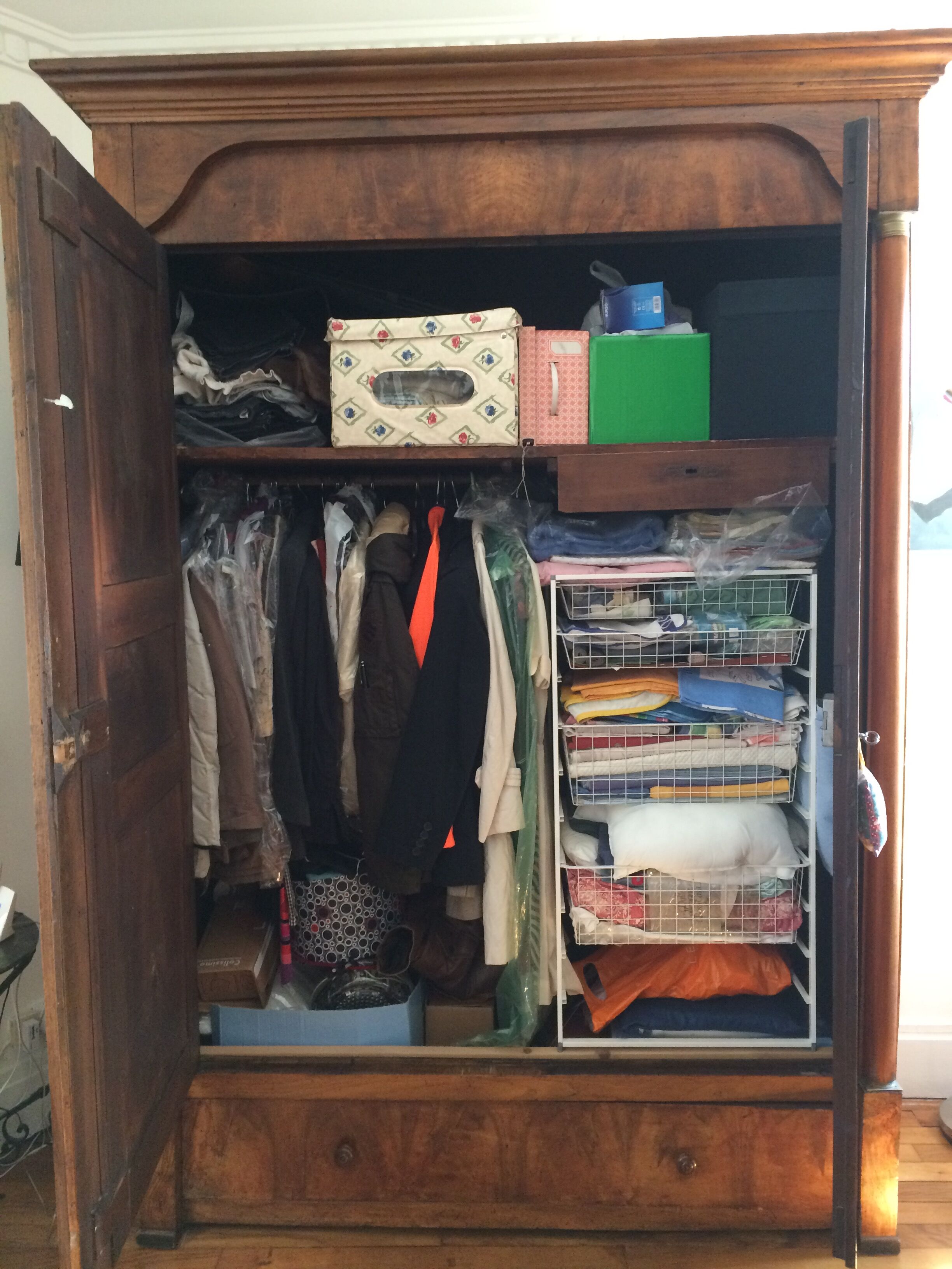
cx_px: 476
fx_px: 1063
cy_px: 634
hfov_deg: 48.2
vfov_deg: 61.7
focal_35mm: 29
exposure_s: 1/20
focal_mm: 4.15
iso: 250
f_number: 2.2
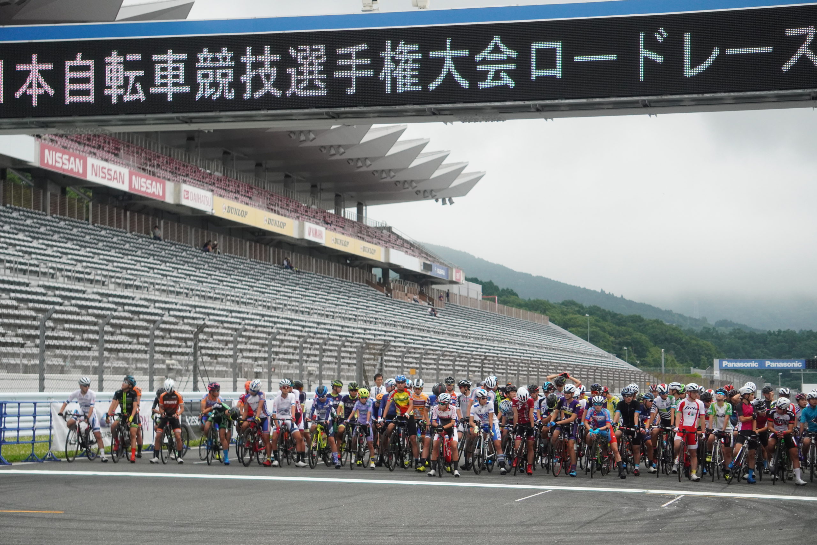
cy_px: 272
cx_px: 408
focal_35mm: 82
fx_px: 1872
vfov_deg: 16.6
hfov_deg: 24.6
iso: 1600
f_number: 4.5
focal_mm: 55
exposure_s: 1/4000
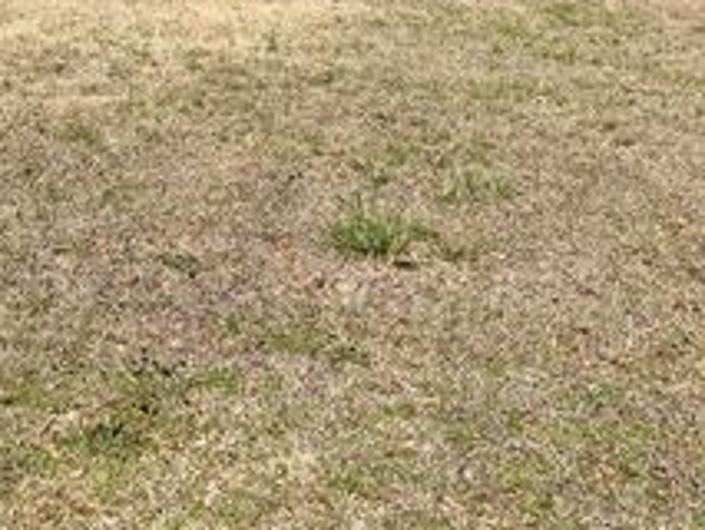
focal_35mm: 61
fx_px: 1243
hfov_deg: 29.8
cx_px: 26
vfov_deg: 23.2
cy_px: 12
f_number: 1.5
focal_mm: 5.7
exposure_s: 1/4630
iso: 50
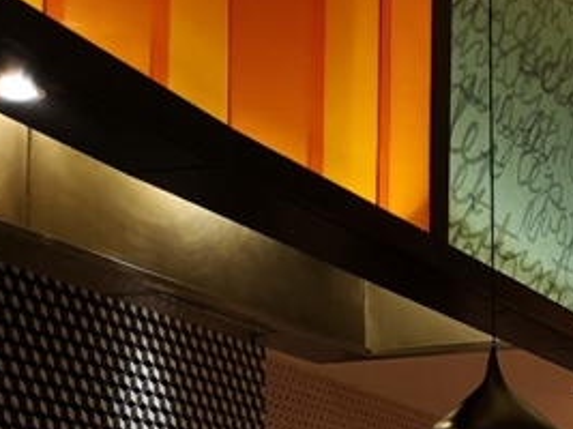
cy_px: 596
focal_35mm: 81
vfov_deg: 16.9
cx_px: 758
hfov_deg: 21.6
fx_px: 1340
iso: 640
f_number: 1.8
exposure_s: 1/100
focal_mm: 3.95
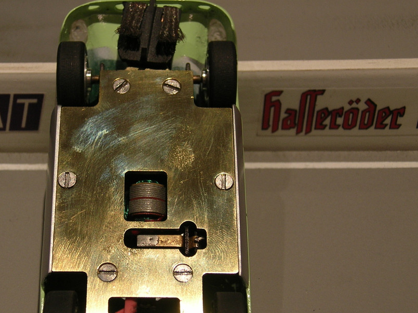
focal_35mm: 77
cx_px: 149
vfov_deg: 19.1
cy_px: 199
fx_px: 929
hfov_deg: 25.3
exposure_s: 1/28.8
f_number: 3.1
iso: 50
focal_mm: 9.6
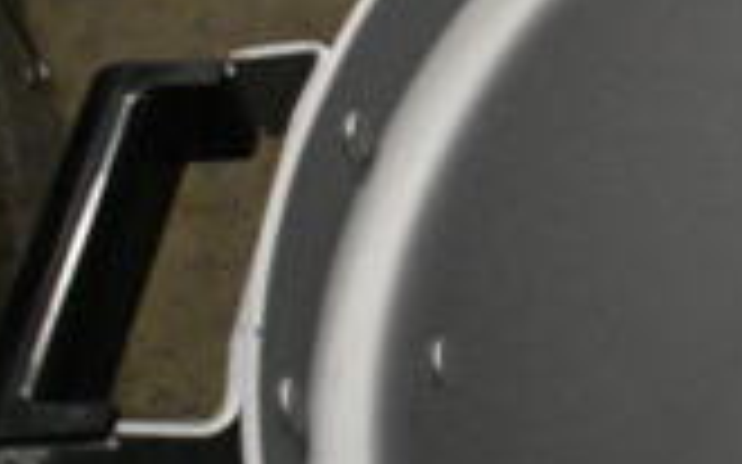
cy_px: 324
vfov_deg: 10.1
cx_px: 1349
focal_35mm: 130
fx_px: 2626
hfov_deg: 14.2
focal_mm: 23
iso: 6400
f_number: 7.1
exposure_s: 1/320
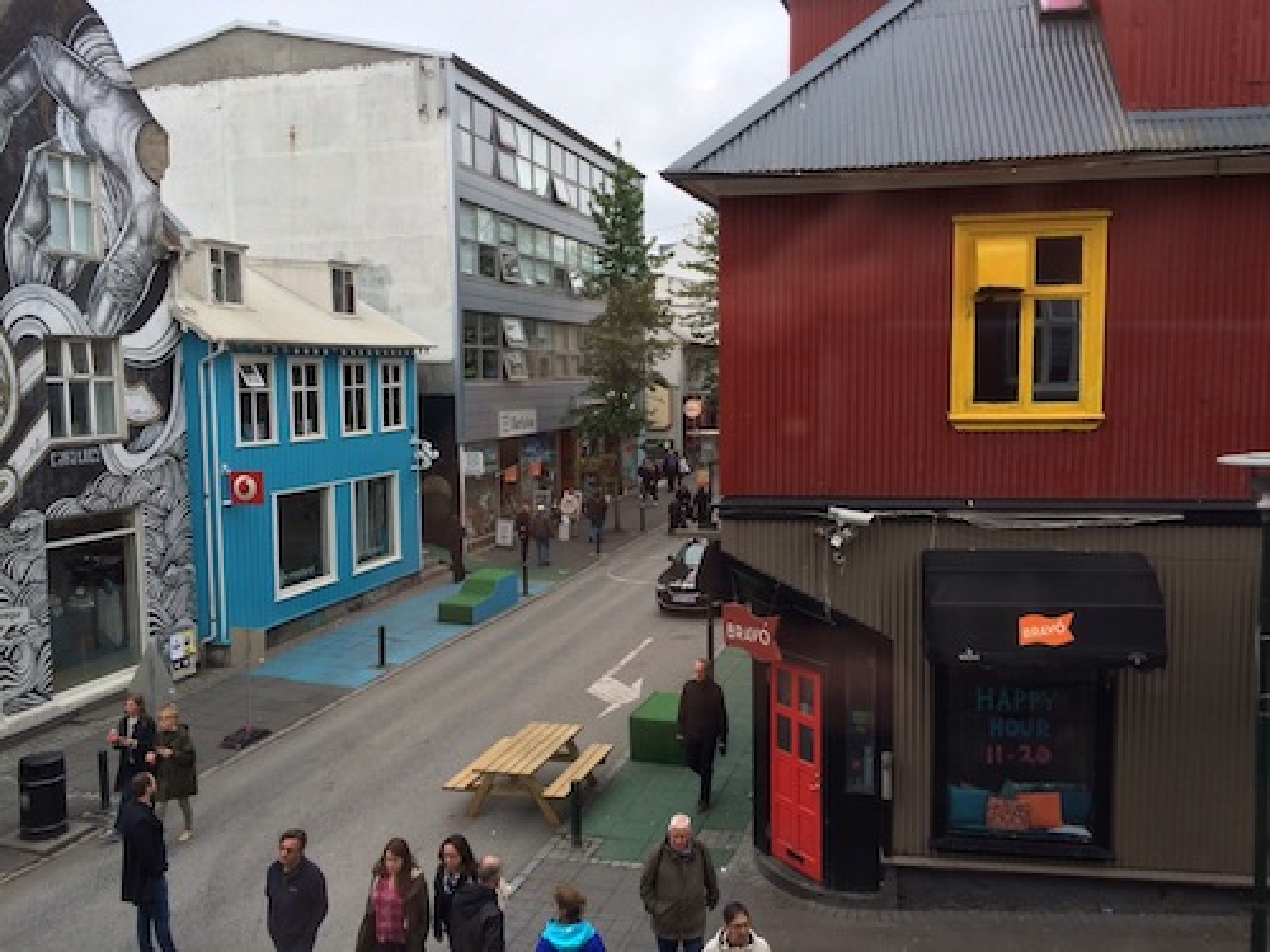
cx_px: 635
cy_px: 476
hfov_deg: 61.7
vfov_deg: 48.2
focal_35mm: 29
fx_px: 1064
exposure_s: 1/562
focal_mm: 4.15
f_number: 2.2
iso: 32
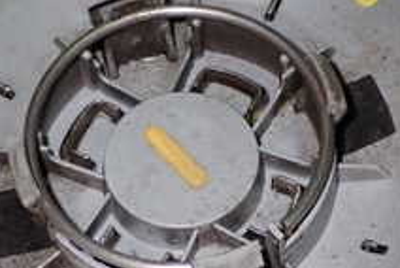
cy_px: 164
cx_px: 189
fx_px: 1636
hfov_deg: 13.9
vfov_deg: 9.4
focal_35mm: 147
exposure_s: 1/50
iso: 400
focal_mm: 9.01
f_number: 9
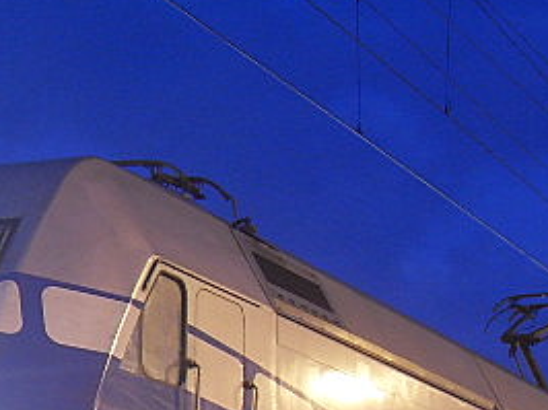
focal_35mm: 131
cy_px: 694
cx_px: 426
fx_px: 2072
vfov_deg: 10.7
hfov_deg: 15.0
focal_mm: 6.3
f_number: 2.8
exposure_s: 3
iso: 80
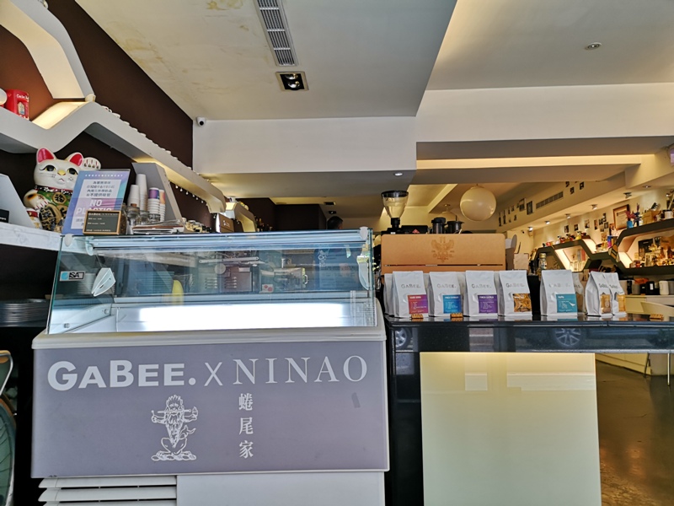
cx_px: 337
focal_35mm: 27
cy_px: 253
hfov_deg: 65.3
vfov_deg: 51.4
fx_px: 526
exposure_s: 1/100
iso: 80
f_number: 1.8
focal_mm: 3.95
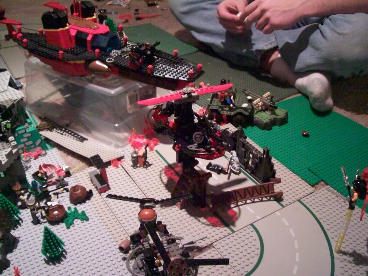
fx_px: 393
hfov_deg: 50.1
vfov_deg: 38.7
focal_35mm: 37
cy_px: 140
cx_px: 187
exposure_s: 1/8
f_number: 2.7
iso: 160
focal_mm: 6
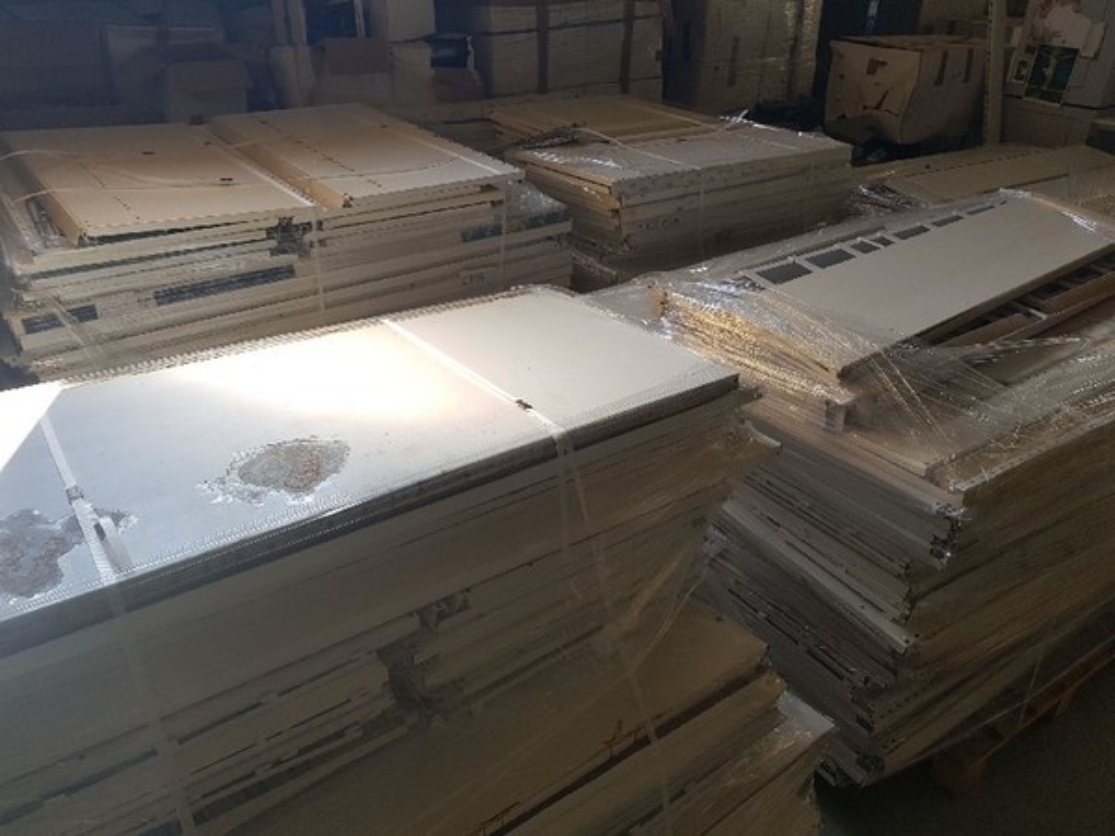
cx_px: 558
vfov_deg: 53.1
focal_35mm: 26
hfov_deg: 67.3
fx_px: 837
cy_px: 418
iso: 50
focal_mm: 4.2
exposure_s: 1/50
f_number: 1.7
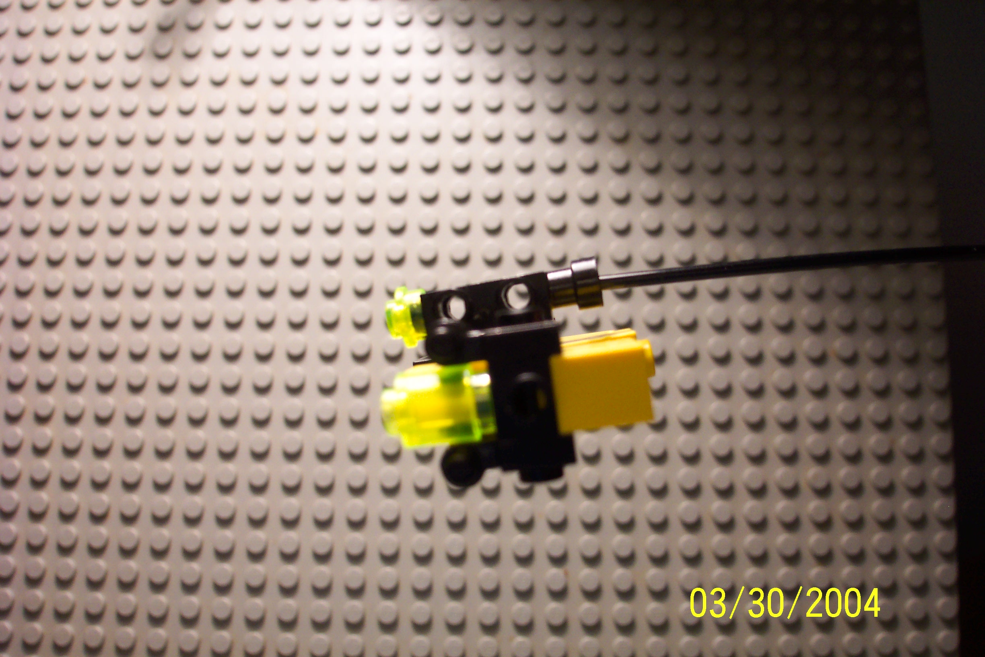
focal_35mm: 35
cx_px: 492
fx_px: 958
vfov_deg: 37.9
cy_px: 328
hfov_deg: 54.4
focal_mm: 7.5
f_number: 2.8
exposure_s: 1/60
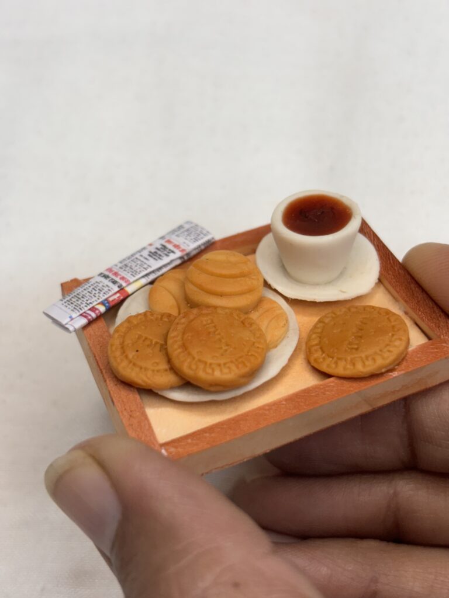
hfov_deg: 28.0
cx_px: 224
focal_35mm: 52
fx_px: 899
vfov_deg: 36.8
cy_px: 299
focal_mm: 5.96
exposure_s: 1/100
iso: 80
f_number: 1.6
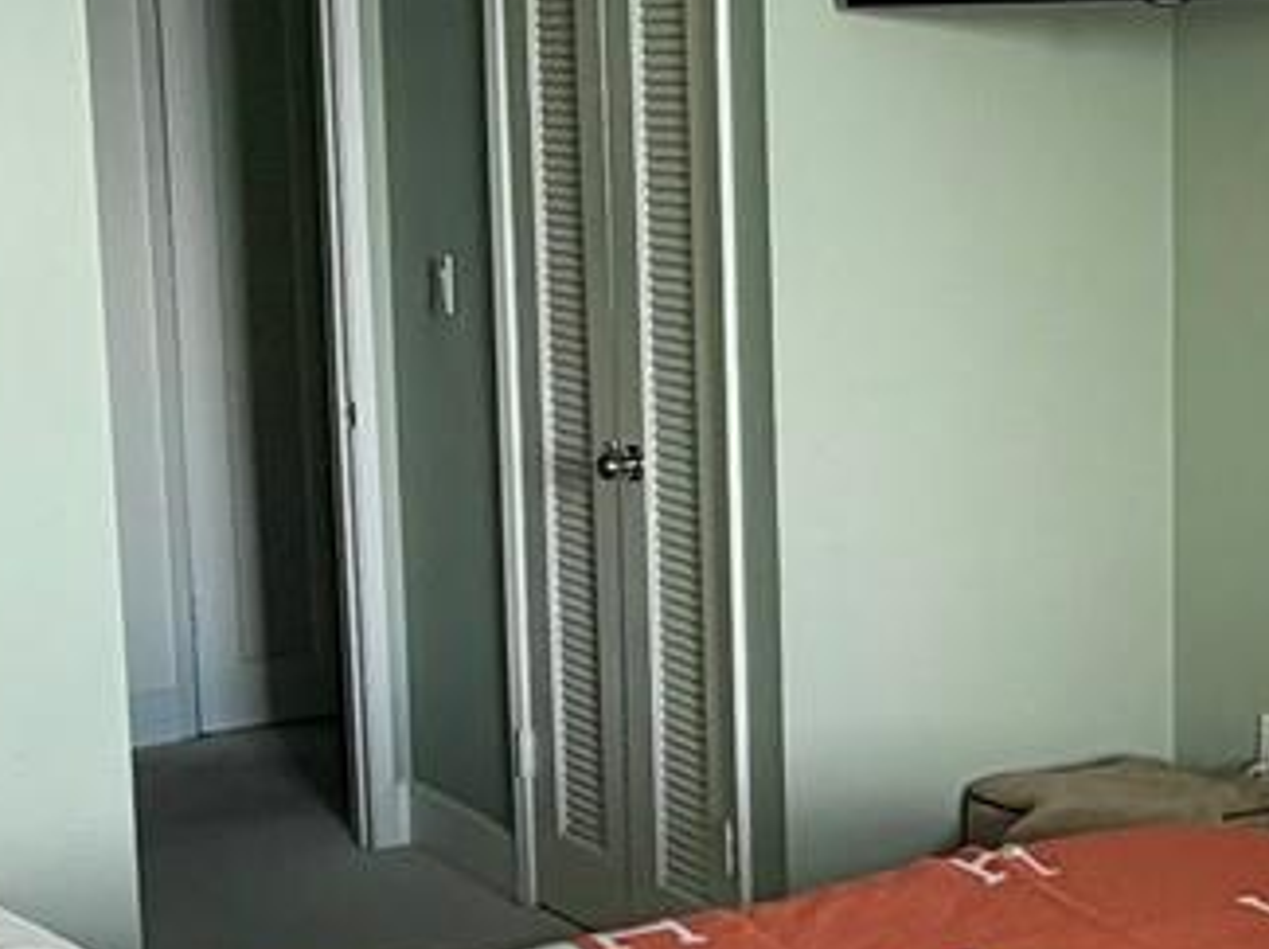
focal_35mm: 69
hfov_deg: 26.7
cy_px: 465
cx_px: 1253
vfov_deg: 21.3
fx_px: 2527
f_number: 2.2
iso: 80
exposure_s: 1/121
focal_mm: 2.22
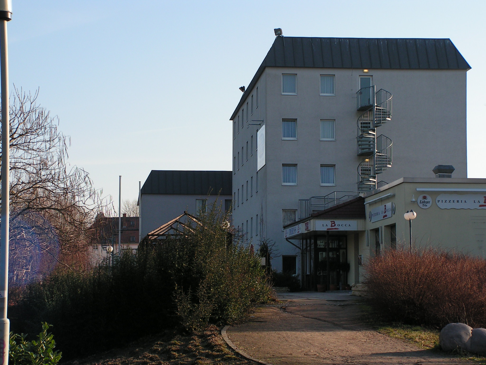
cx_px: 243
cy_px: 182
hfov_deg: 25.3
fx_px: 1081
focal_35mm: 77
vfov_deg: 19.1
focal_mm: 12.9
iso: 64
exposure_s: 1/320
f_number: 4.8
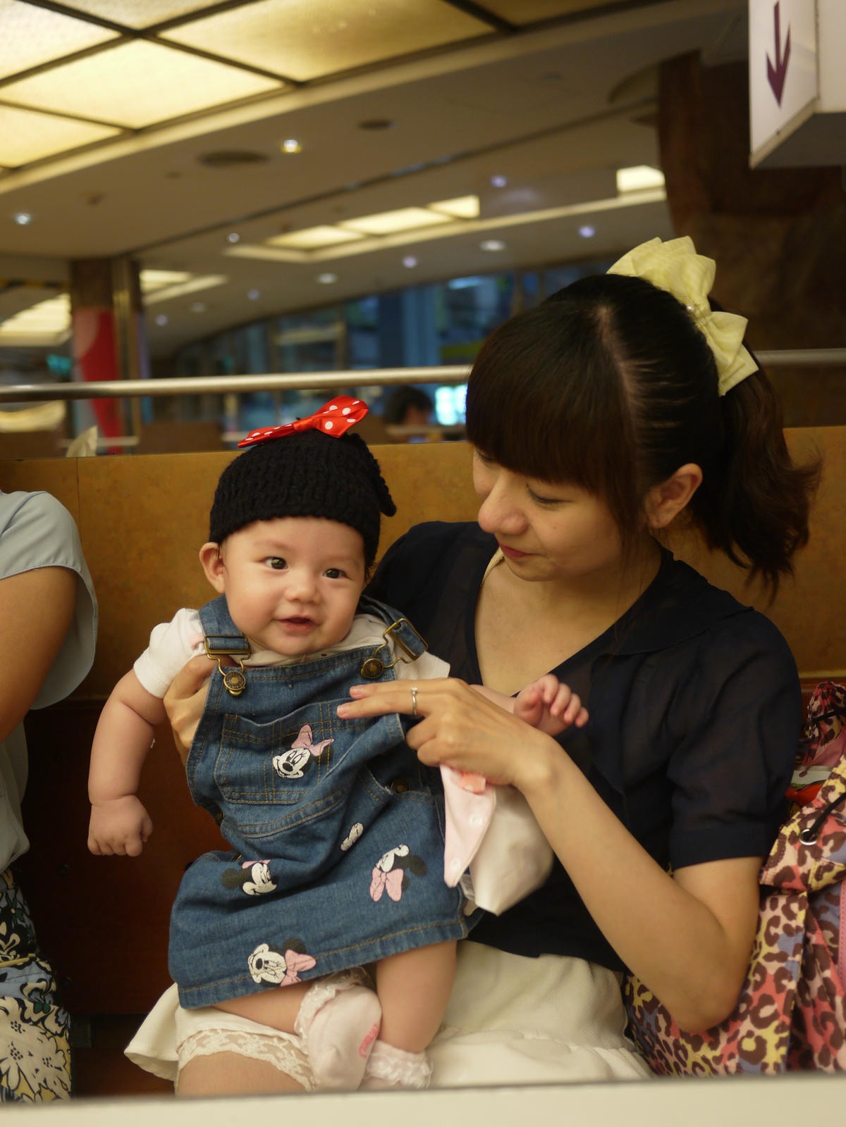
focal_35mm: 40
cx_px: 423
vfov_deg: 46.8
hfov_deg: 36.0
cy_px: 564
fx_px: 1303
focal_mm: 20
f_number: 1.7
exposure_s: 1/125
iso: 160
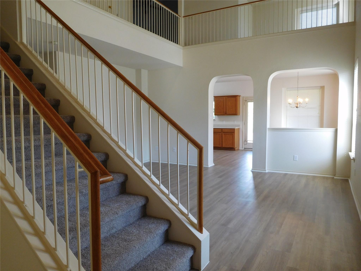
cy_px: 136
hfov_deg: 69.4
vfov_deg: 54.9
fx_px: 261
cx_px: 180
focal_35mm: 25
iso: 160
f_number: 3.4
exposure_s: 1/30
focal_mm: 4.5
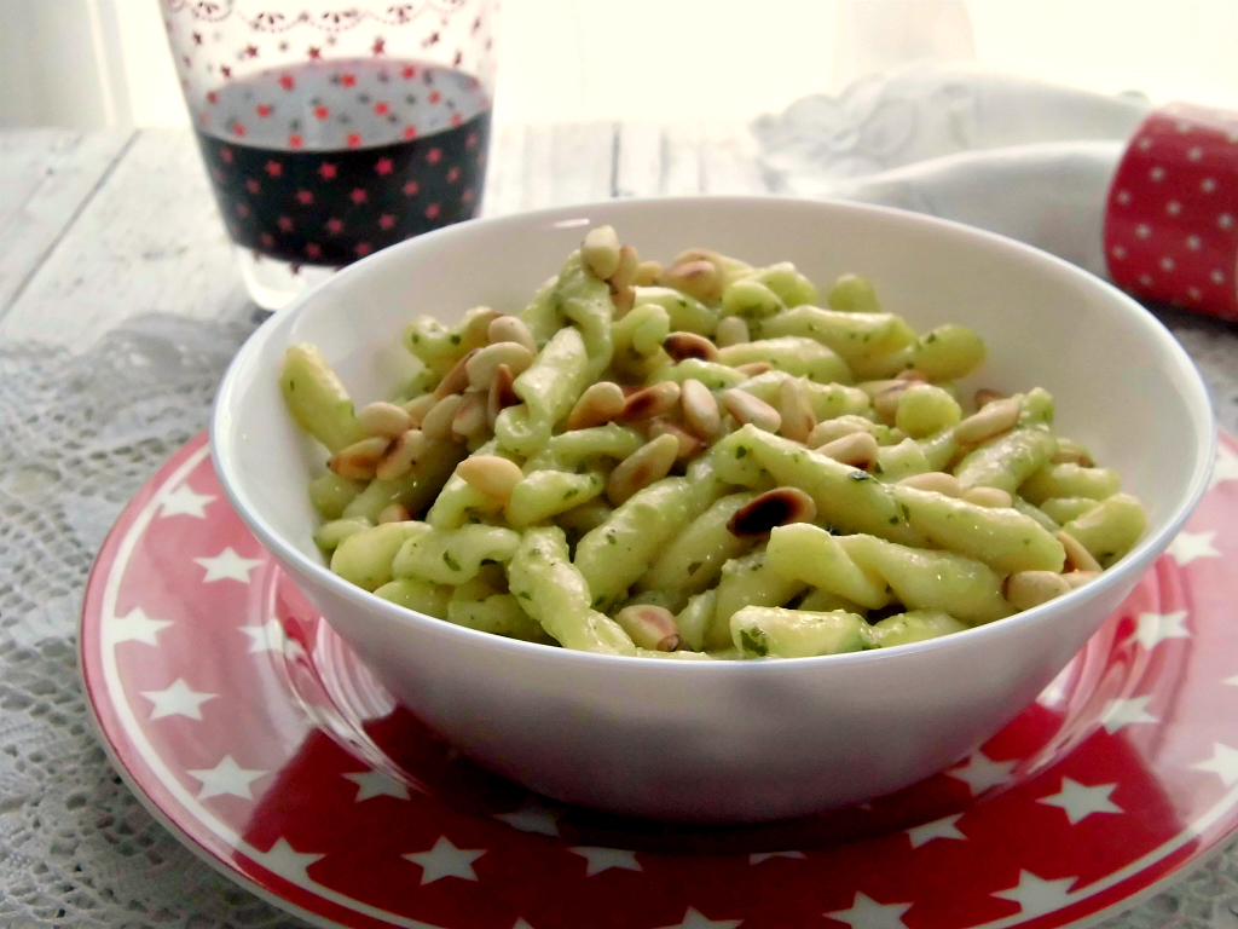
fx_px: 1681
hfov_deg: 40.4
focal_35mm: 47
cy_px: 464
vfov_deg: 30.9
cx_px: 619
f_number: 3.4
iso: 400
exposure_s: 1/60
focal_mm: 8.3
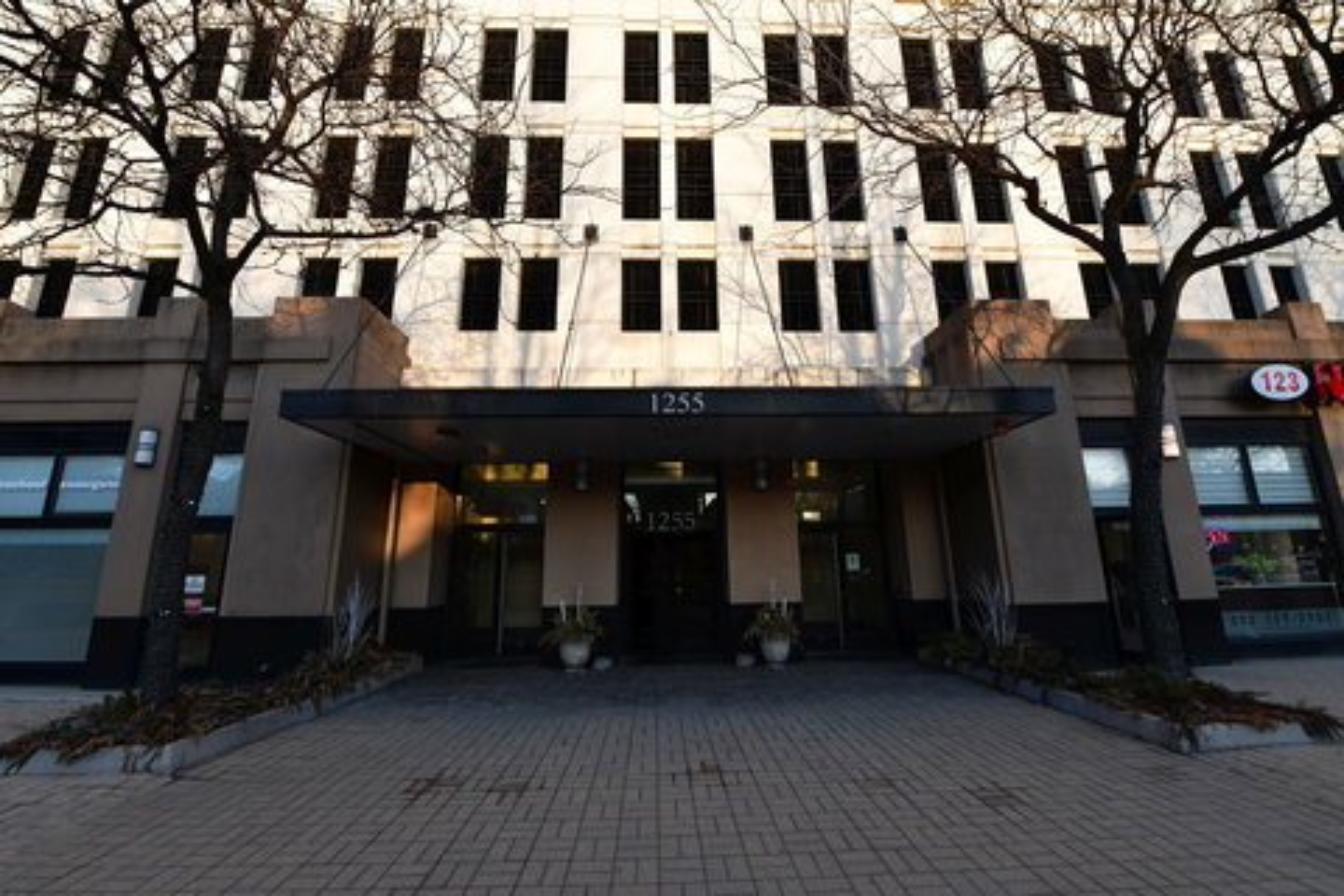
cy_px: 448
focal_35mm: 14
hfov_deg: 104.3
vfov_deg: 81.2
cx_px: 672
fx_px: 523
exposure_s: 1/640
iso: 2500
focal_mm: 14
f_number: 11
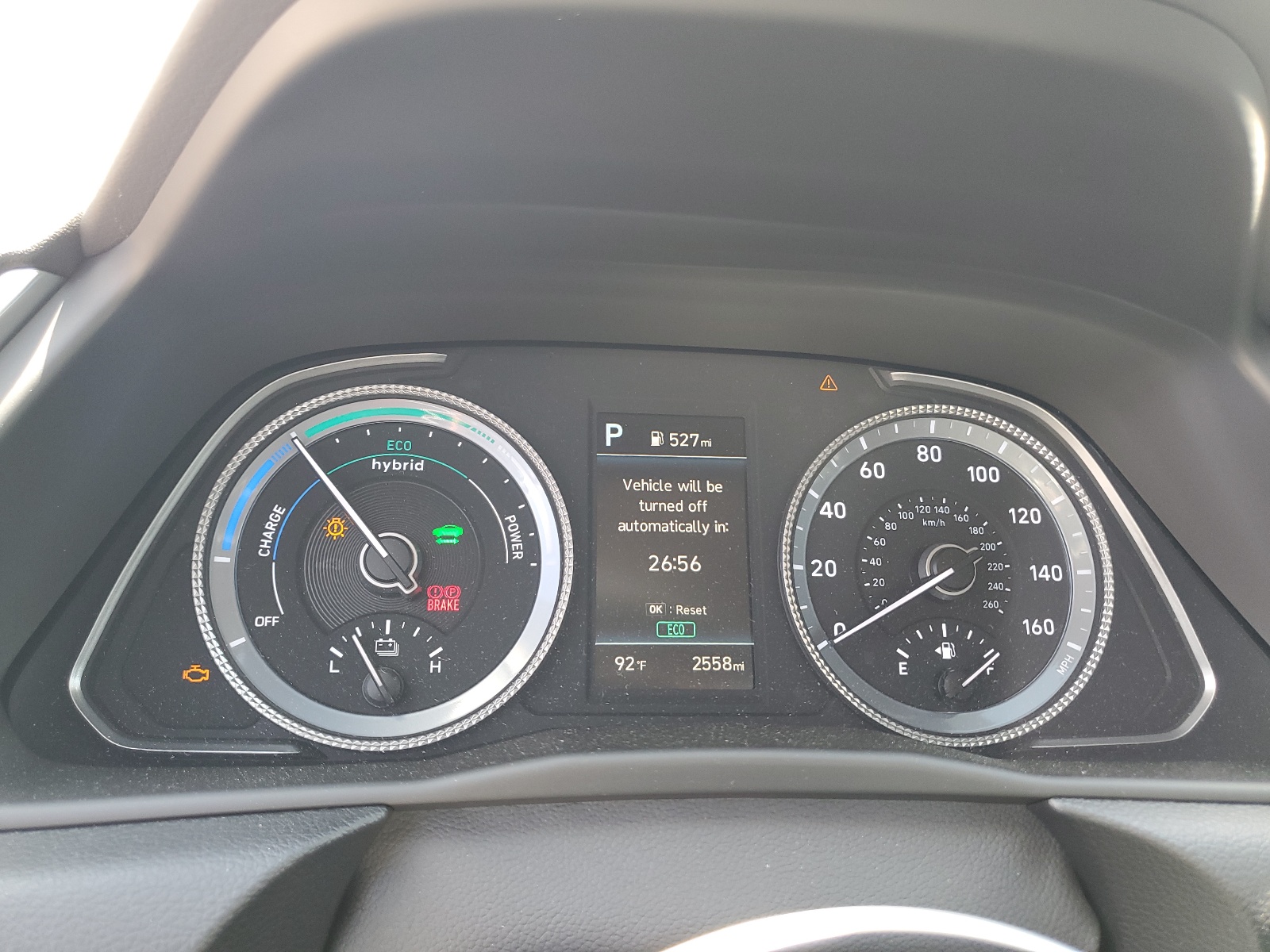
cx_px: 635
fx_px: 954
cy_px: 476
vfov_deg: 53.1
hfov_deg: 67.3
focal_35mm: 26
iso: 68
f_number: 1.5
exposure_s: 1/60.2
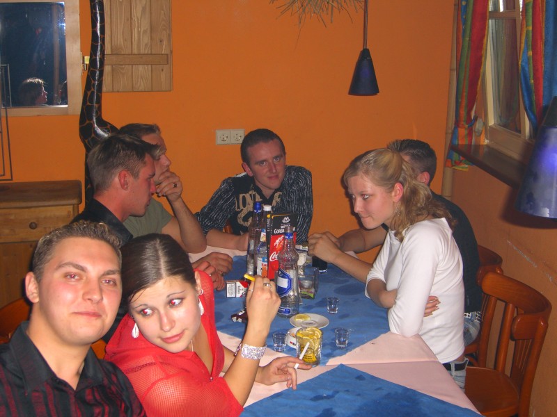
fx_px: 740
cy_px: 208
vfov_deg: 31.5
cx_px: 278
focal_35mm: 46
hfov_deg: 41.2
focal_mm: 9.5
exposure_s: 1/60
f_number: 3.1
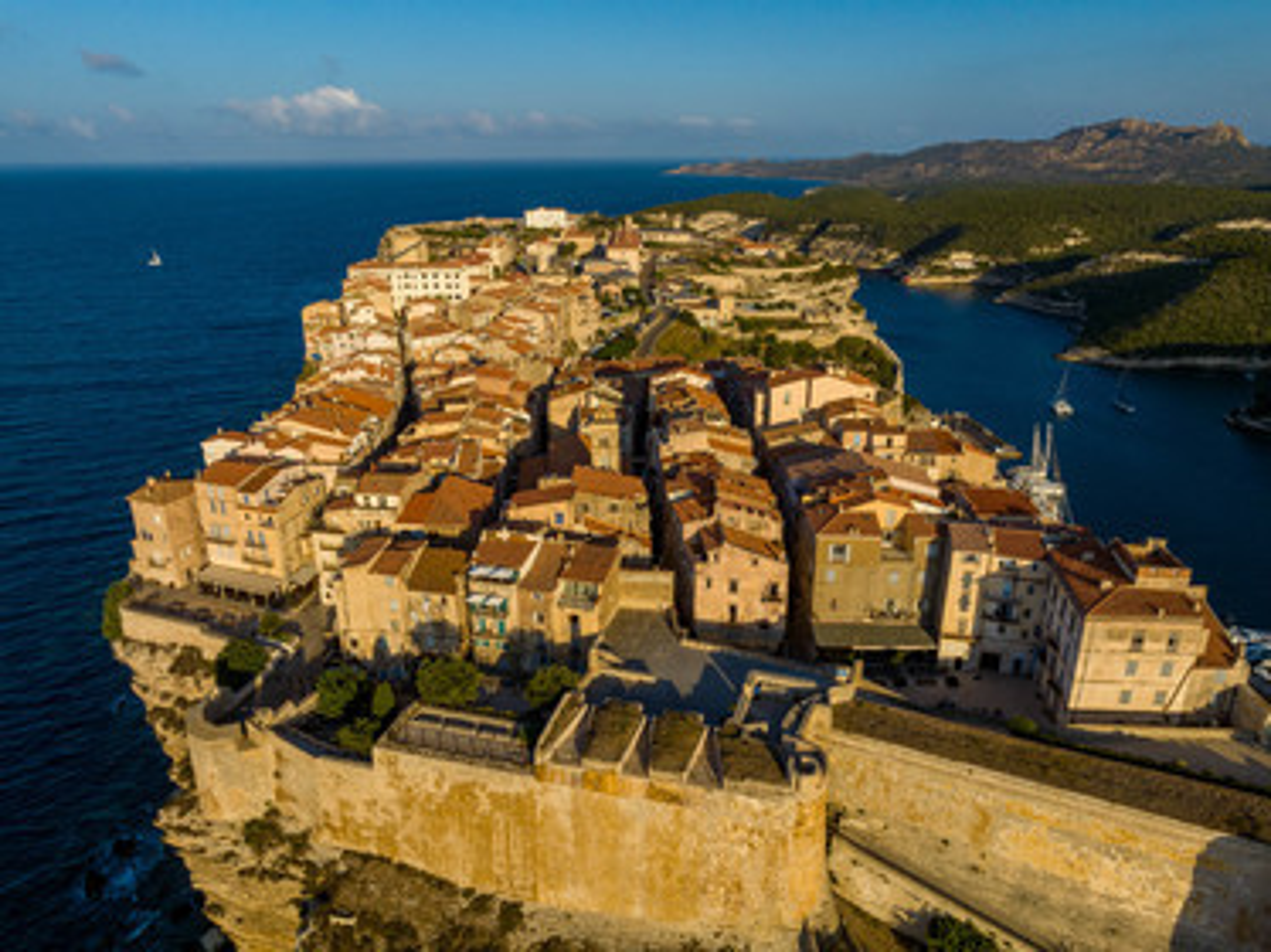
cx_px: 636
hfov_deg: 71.6
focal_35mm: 24
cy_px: 476
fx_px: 881
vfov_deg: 56.8
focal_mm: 12.3
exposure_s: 1/160
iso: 100
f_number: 11
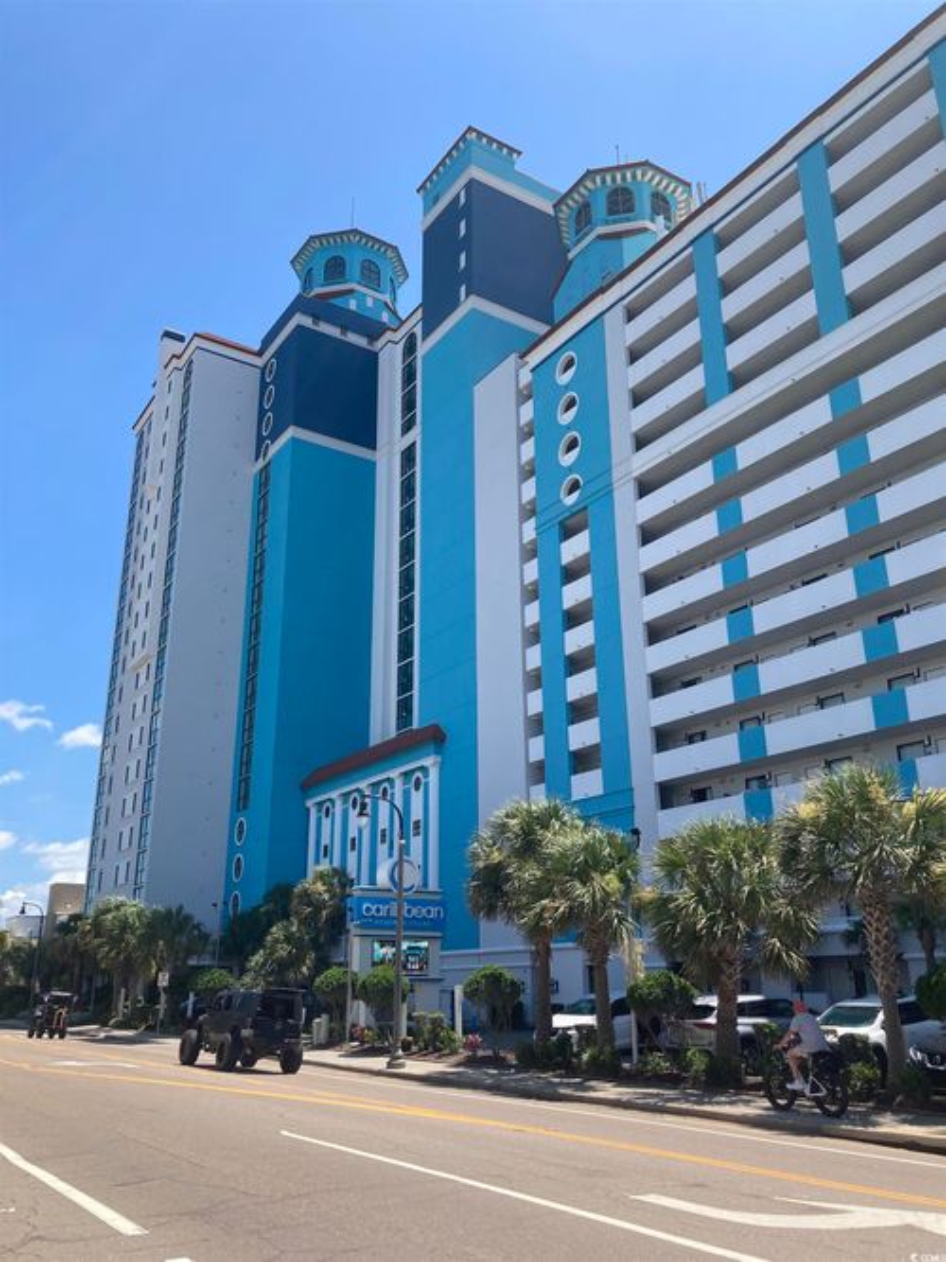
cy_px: 631
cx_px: 473
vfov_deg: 63.5
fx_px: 1021
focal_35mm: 28
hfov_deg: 49.7
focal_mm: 3.99
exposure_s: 1/1473
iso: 20
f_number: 1.8
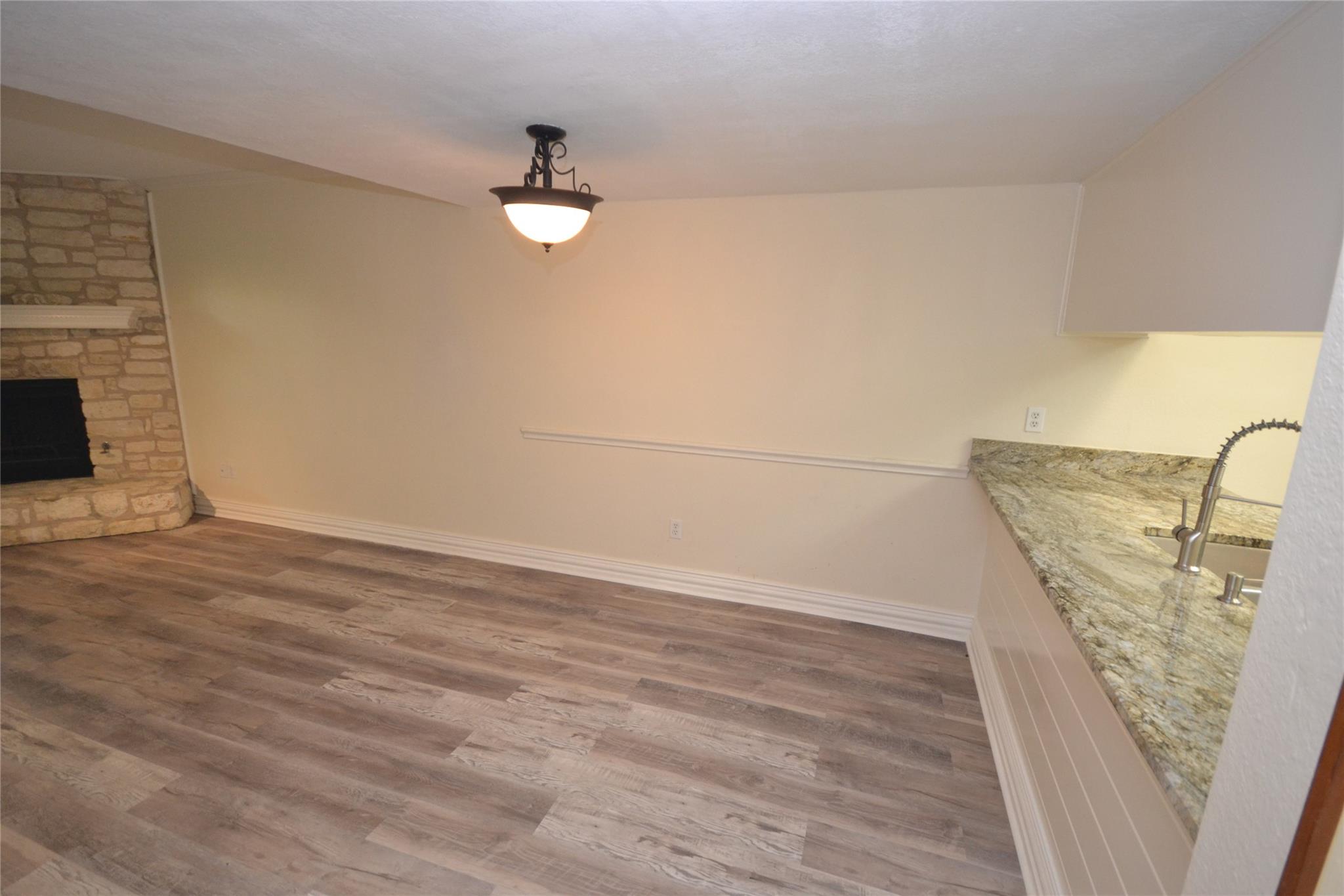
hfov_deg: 100.4
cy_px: 448
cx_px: 672
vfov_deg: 77.3
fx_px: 560
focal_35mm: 15
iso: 1250
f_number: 4
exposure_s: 1/60
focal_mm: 10
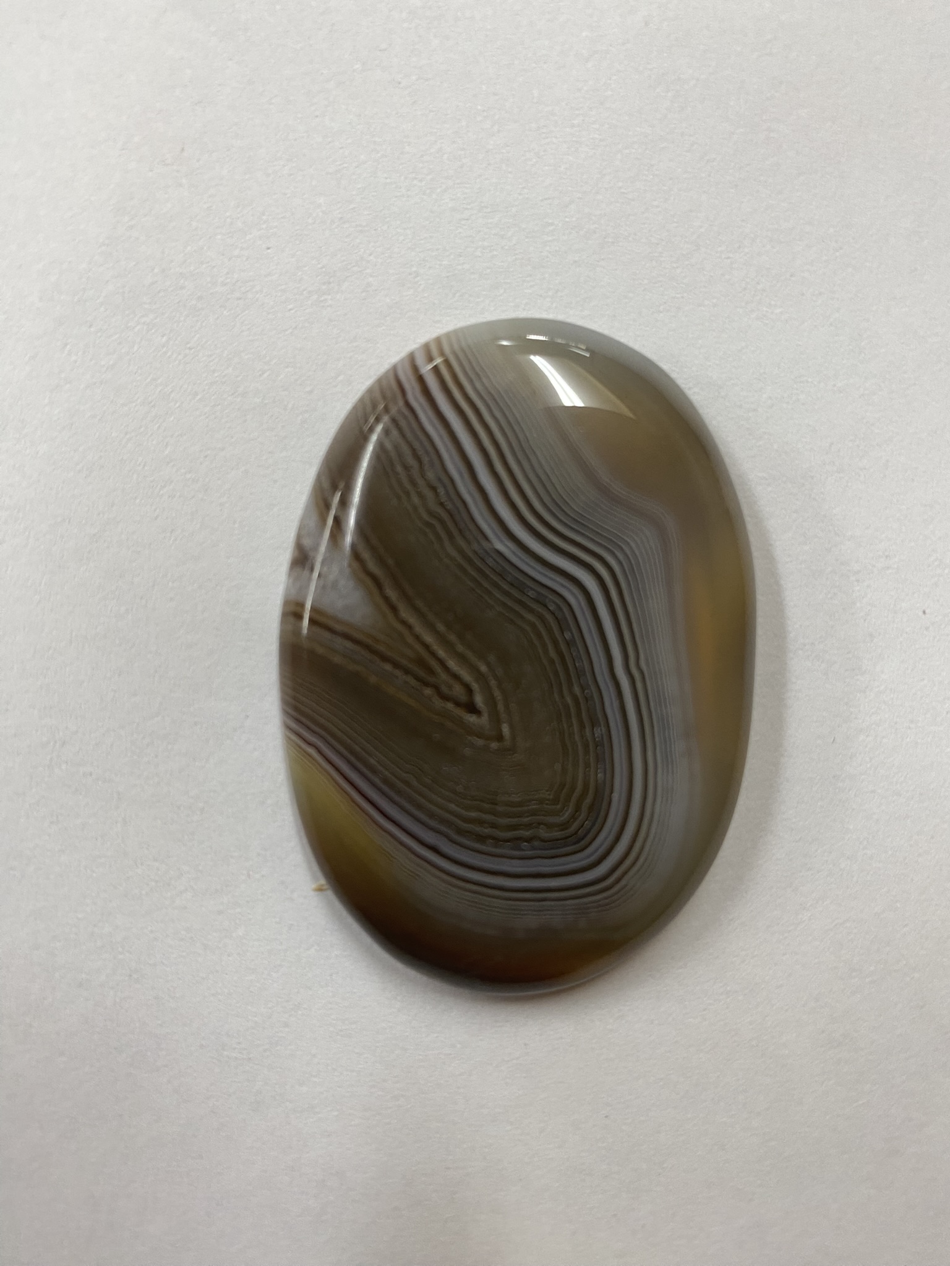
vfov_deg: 69.4
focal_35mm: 25
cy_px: 633
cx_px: 475
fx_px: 915
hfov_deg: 54.9
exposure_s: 1/60
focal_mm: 4.25
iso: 80
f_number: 1.8
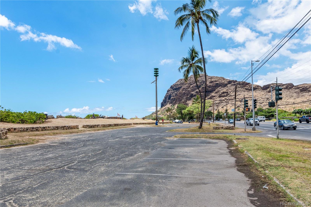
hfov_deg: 78.6
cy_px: 104
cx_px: 156
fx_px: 190
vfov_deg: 57.2
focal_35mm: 22
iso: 160
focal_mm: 15
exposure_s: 1/500
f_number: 11
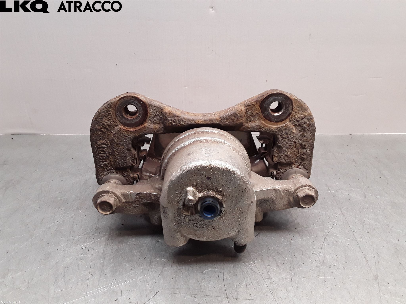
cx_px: 203
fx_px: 328
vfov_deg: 49.7
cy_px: 152
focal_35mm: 28
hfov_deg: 63.4
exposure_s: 1/100
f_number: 1.9
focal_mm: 2.91
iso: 100
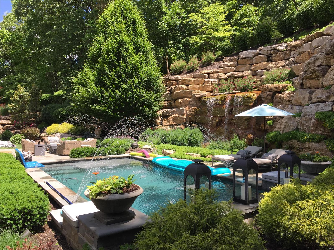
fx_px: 280
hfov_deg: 61.7
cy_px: 125
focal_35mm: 29
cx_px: 167
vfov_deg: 48.2
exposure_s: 1/824
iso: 32
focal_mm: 4.15
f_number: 2.2
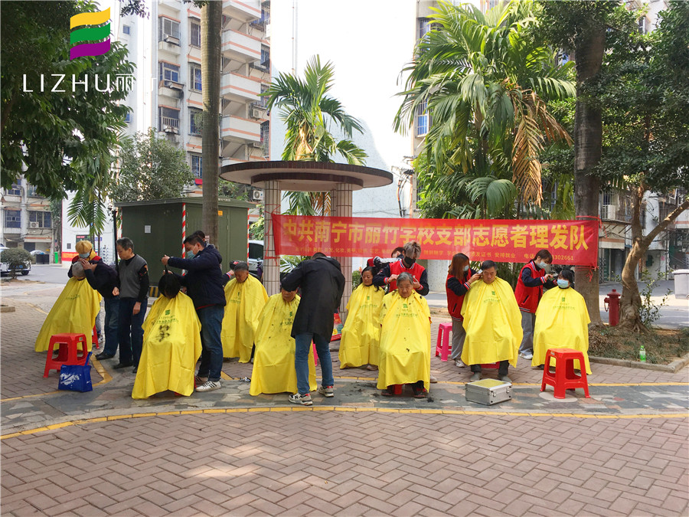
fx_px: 577
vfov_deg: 48.2
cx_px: 344
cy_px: 258
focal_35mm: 29
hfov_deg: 61.7
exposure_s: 1/371
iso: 25
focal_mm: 4.15
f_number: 2.2
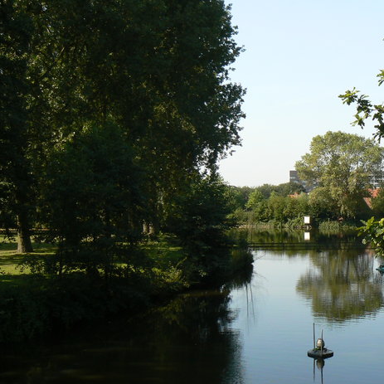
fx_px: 690
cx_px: 318
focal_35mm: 55
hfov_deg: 30.2
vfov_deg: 31.1
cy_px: 209
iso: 80
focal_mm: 6
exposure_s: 1/250
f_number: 5.6
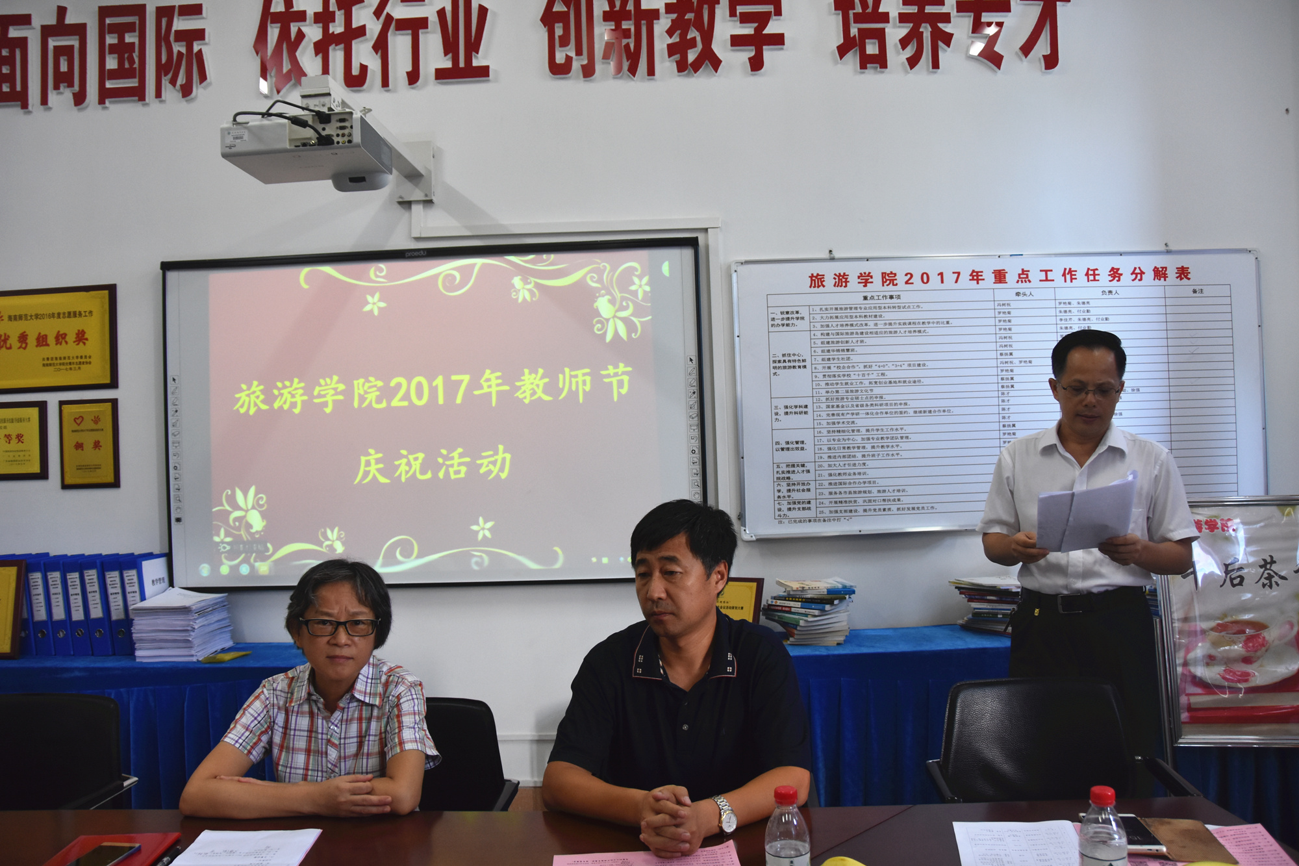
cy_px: 433
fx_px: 974
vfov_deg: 47.9
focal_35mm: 27
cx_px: 650
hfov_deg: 67.4
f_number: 4
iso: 800
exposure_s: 1/60
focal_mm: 18
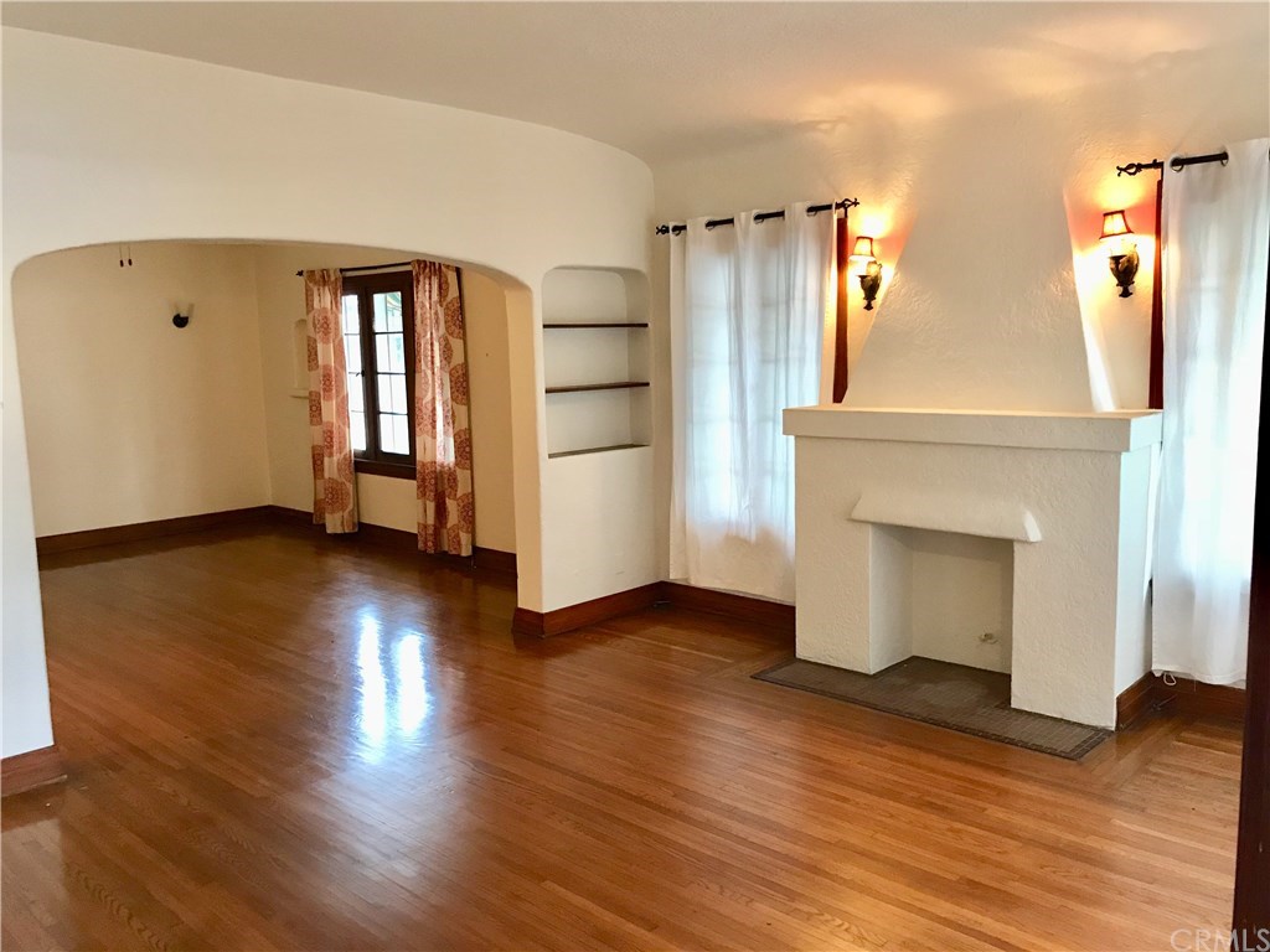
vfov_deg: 49.7
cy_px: 476
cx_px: 635
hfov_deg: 63.4
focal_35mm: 28
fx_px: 1027
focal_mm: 3.99
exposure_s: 1/15
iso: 64
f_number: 1.8
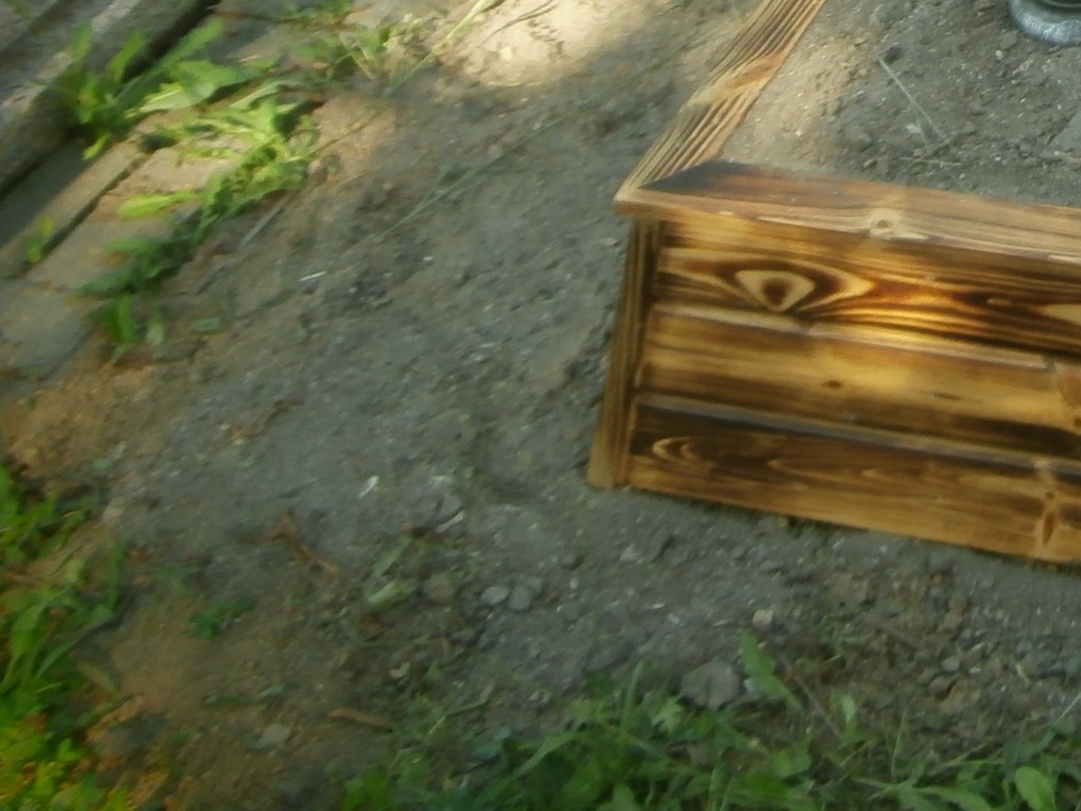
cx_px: 1205
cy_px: -315
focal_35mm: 71
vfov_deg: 18.8
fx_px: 2217
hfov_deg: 25.3
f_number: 3
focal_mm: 4.2
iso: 100
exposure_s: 1/160
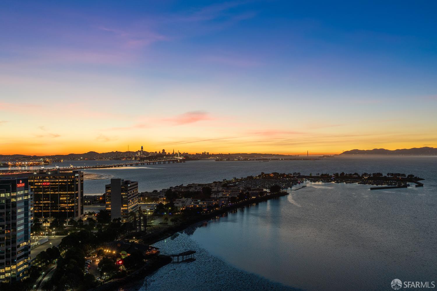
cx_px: 218
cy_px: 146
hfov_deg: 54.5
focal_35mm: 35
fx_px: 425
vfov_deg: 37.8
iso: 500
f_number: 11
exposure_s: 1/2.5
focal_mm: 35
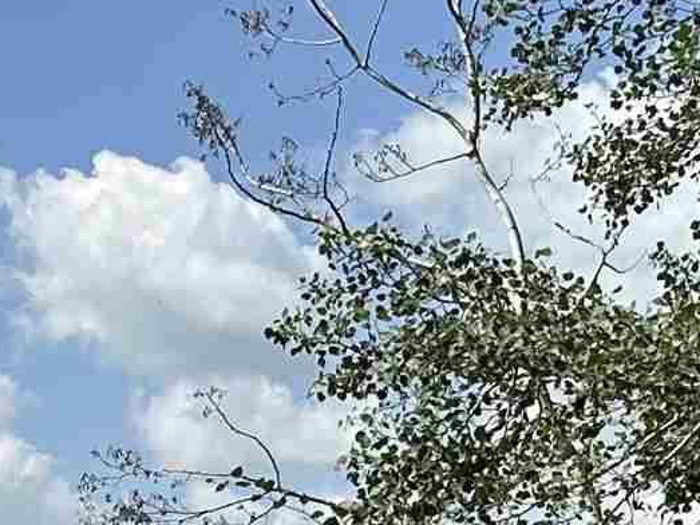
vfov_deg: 9.7
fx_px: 2851
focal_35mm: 141
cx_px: -563
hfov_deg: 12.7
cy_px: 1104
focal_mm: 6.86
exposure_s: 1/5848
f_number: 1.78
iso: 80
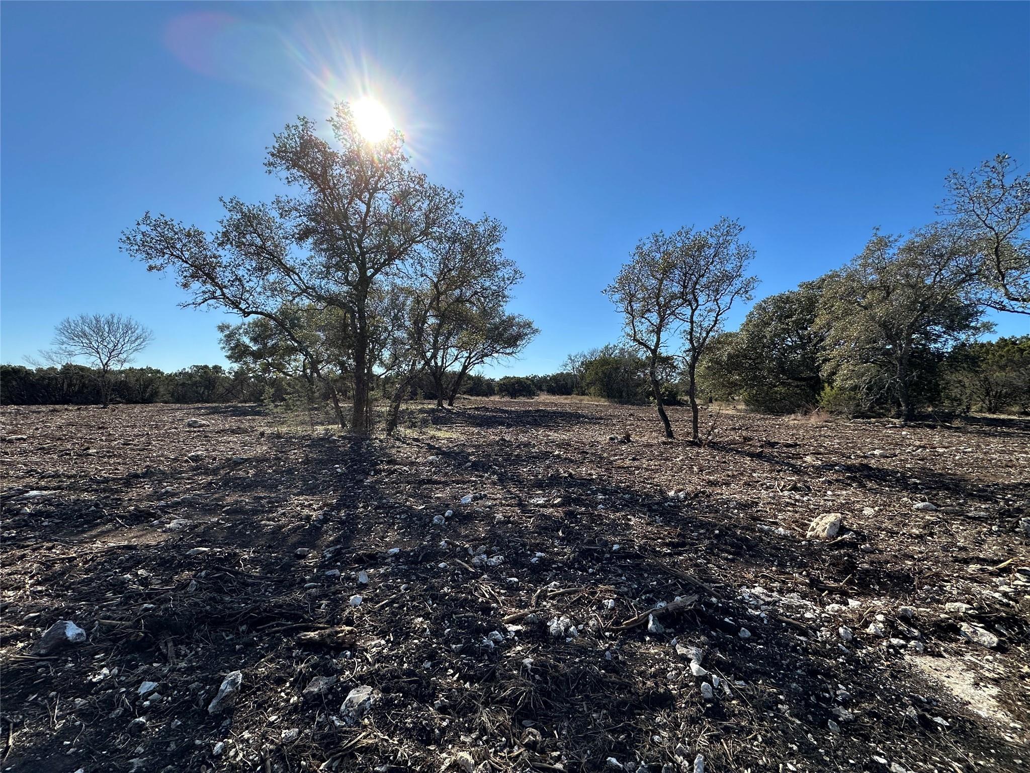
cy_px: 386
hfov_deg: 102.1
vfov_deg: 85.7
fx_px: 417
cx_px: 515
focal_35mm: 14
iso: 40
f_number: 2.2
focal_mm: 2.22
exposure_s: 1/1473
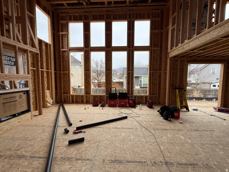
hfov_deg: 102.1
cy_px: 86
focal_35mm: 14
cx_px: 114
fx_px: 93
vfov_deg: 85.7
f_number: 2.2
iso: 64
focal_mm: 2.22
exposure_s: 1/357
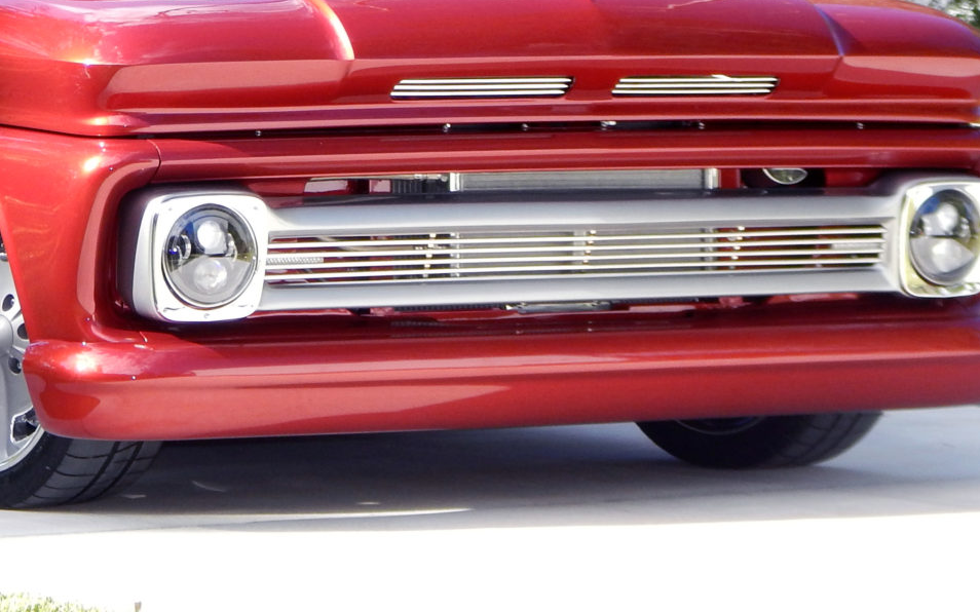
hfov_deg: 12.0
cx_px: 164
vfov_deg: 7.5
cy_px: -29
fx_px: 4620
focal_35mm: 173
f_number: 4.2
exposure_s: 1/320
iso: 180
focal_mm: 13.5
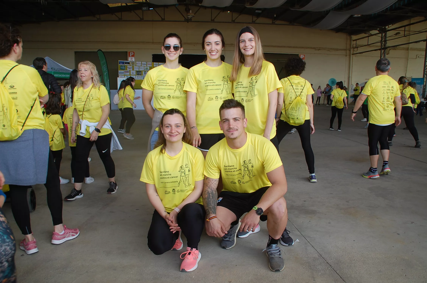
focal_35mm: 27
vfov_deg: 47.8
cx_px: 214
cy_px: 142
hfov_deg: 67.5
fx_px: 320
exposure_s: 1/160
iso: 200
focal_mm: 18
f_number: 6.3
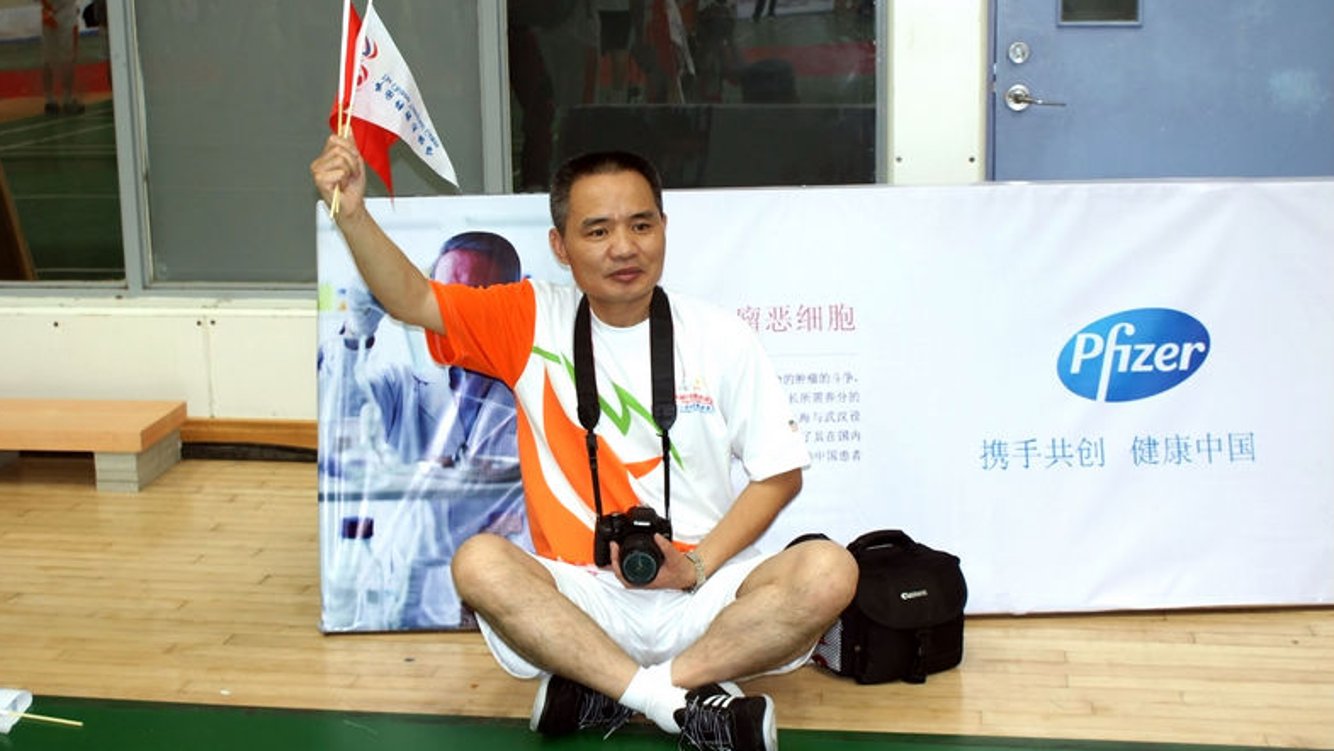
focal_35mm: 48
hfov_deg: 42.9
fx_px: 1698
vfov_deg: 24.9
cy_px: 353
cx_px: 656
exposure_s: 1/80
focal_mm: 30
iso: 320
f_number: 5
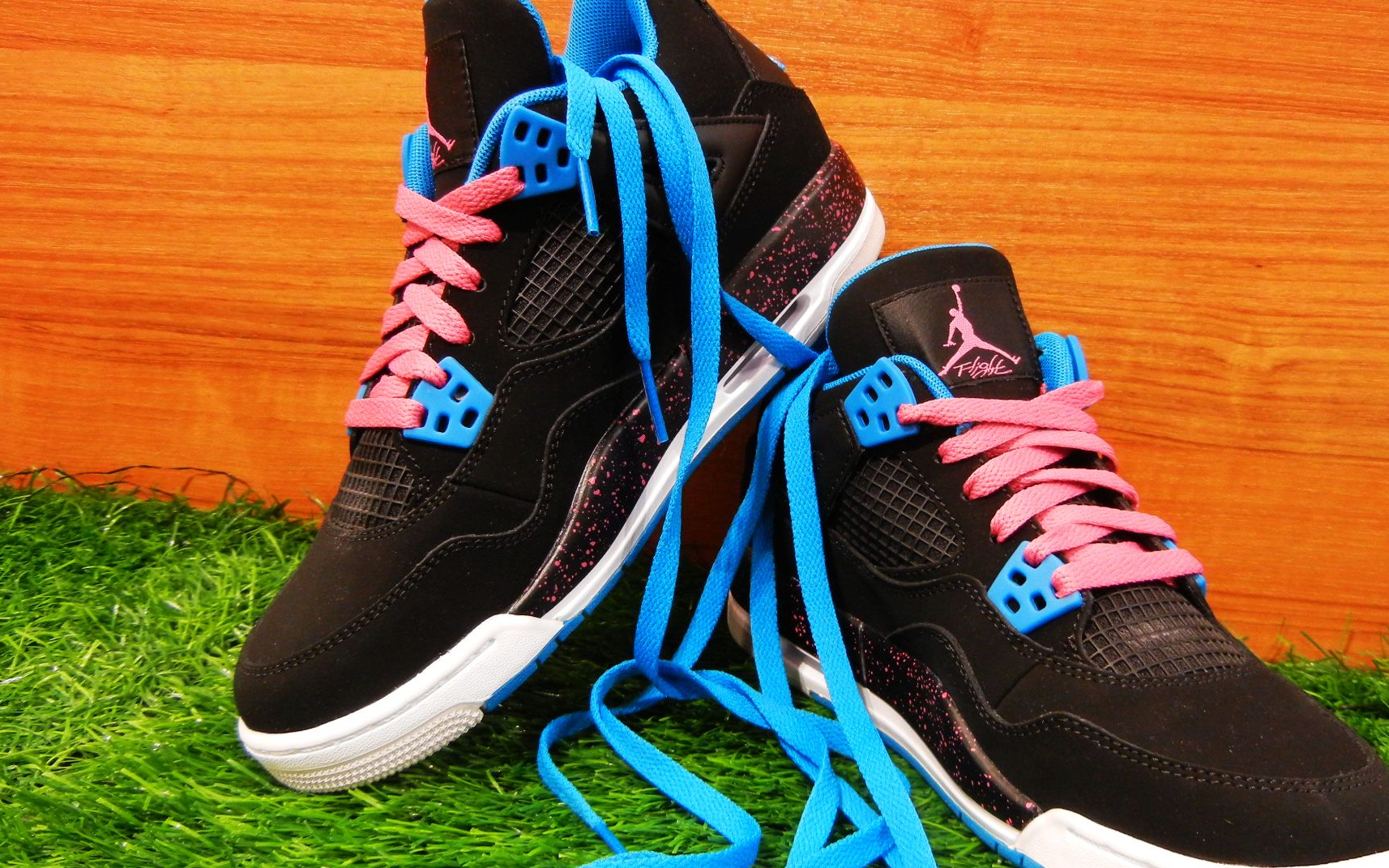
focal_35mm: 38
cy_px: 494
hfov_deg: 51.5
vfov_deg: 33.5
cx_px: 756
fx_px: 1438
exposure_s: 1/21.7
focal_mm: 5.4
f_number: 3.5
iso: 400
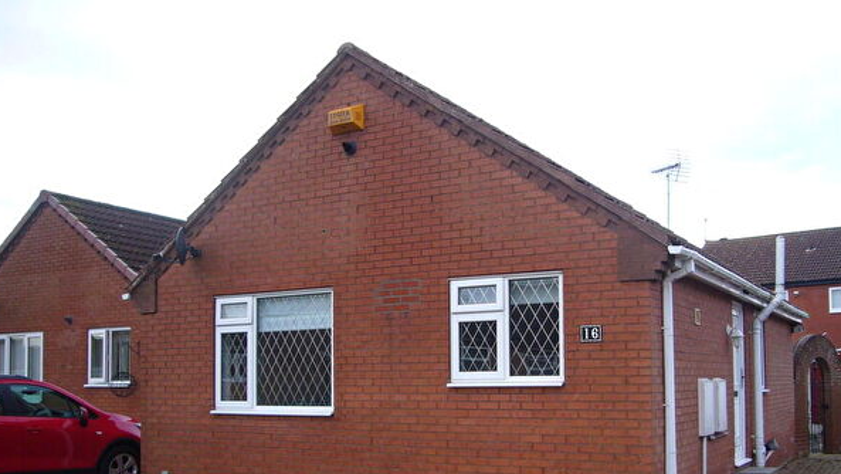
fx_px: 803
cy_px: 350
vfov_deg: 32.3
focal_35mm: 36
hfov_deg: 55.1
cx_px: 478
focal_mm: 4.6
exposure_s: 1/200
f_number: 2.8
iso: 80
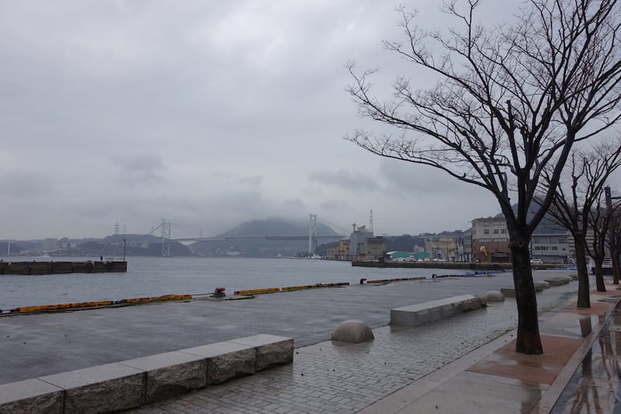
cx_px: 310
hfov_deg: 73.8
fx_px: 414
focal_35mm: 24
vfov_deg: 53.1
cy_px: 207
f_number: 5.6
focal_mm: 8.8
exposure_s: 1/160
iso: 125
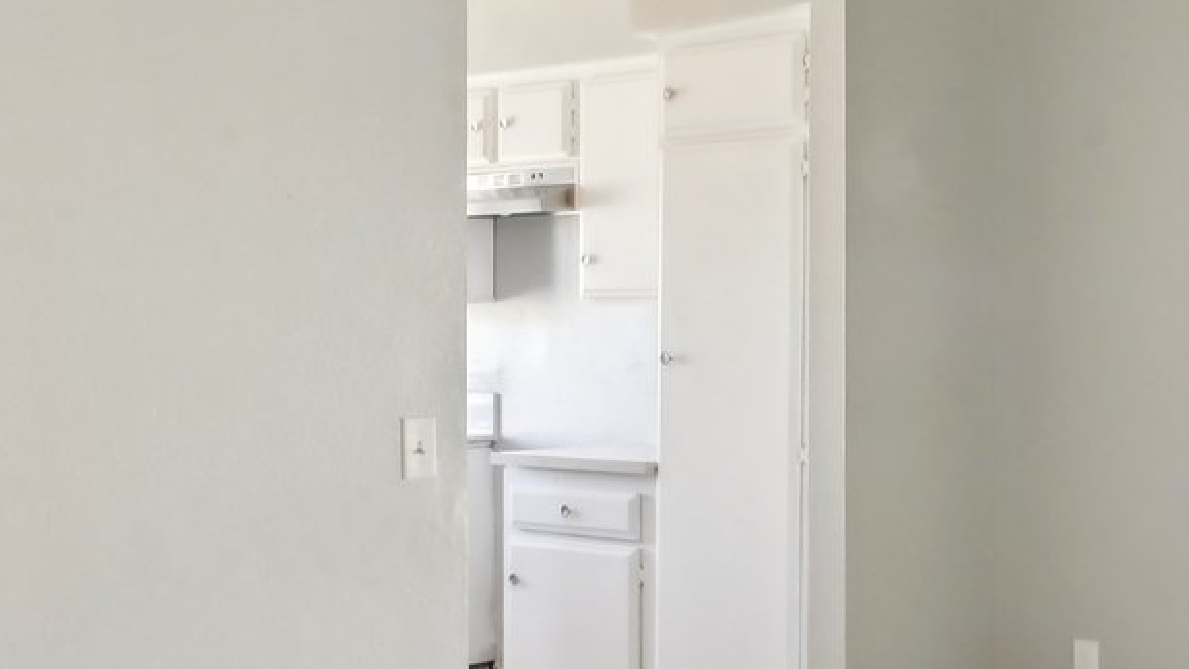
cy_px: 228
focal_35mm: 56
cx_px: 908
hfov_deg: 36.3
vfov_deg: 21.4
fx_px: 1766
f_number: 16
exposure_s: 1/45
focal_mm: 16
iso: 3200
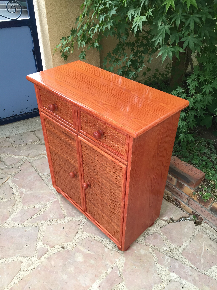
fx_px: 242
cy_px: 145
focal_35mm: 29
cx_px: 108
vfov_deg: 61.7
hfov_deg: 48.2
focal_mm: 4.15
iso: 32
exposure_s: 1/40
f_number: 2.2
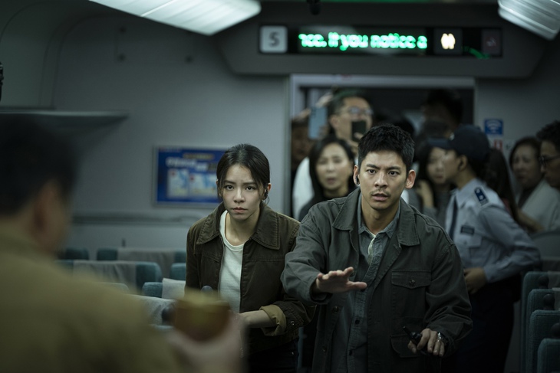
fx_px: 2489
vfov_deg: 8.6
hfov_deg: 12.8
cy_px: 186
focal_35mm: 160
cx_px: 280
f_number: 2.8
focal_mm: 160
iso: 2000
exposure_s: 1/200
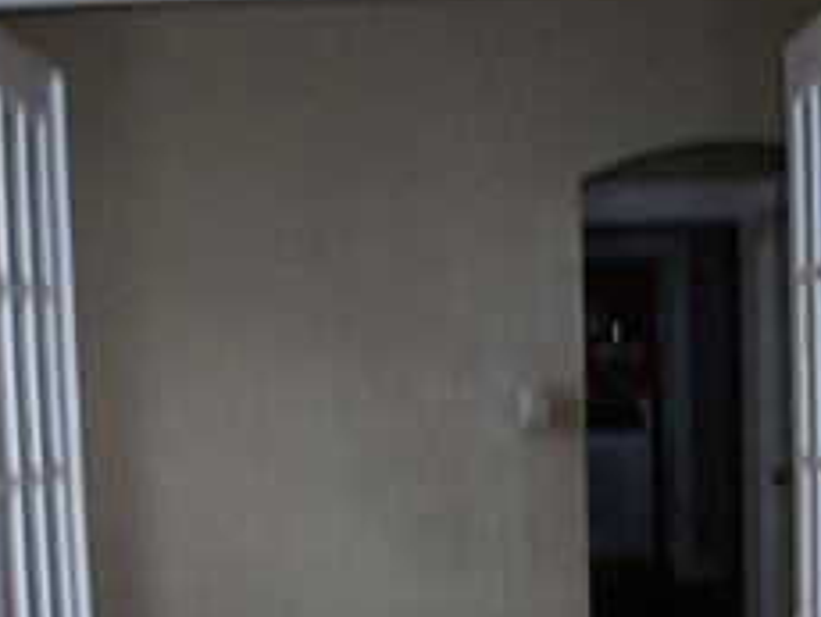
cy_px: 685
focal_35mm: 89
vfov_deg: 16.1
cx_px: 303
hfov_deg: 21.9
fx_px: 2113
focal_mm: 5.7
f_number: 2.9
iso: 160
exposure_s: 1/30
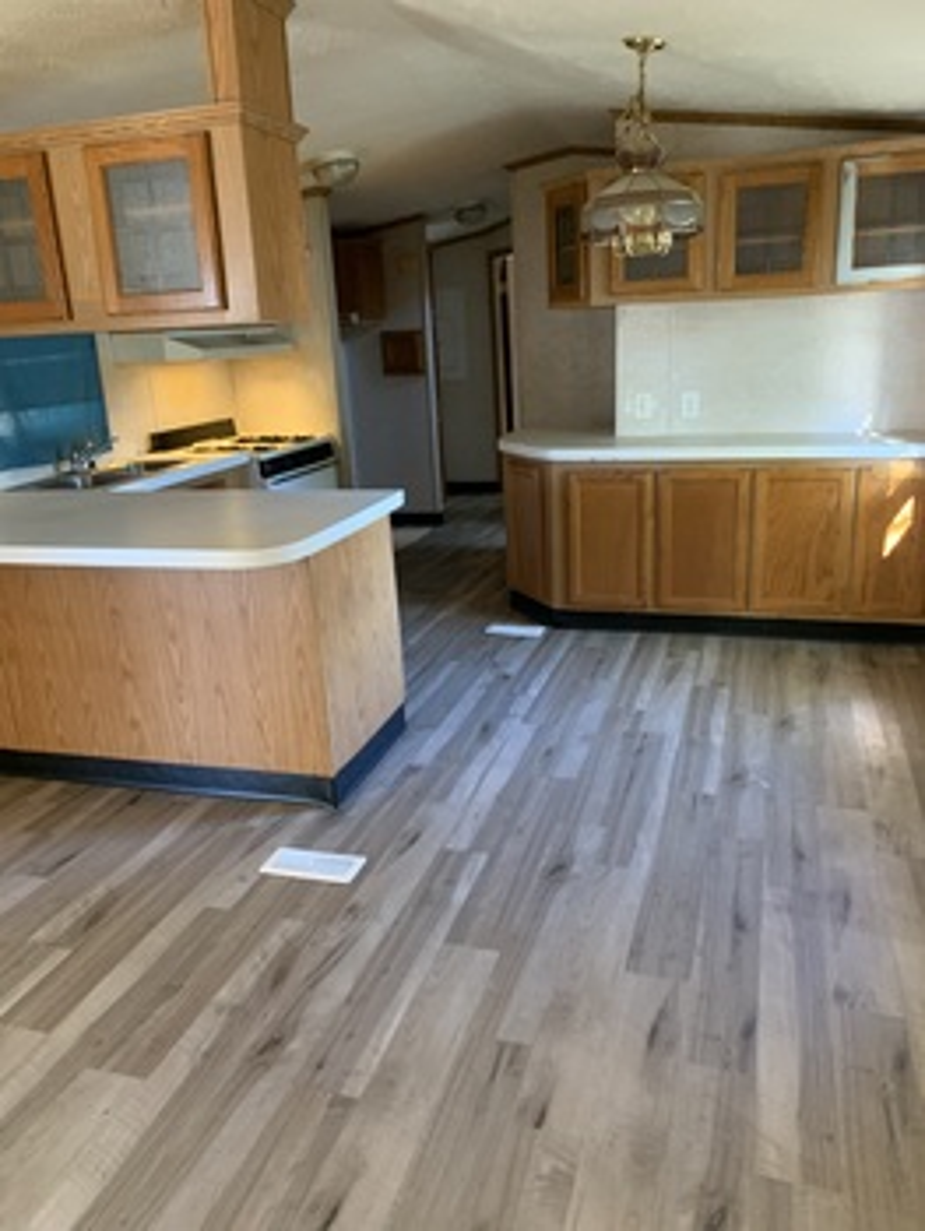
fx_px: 925
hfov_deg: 53.1
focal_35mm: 26
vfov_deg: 67.3
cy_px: 616
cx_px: 462
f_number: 1.8
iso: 400
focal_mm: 4.25
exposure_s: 1/46
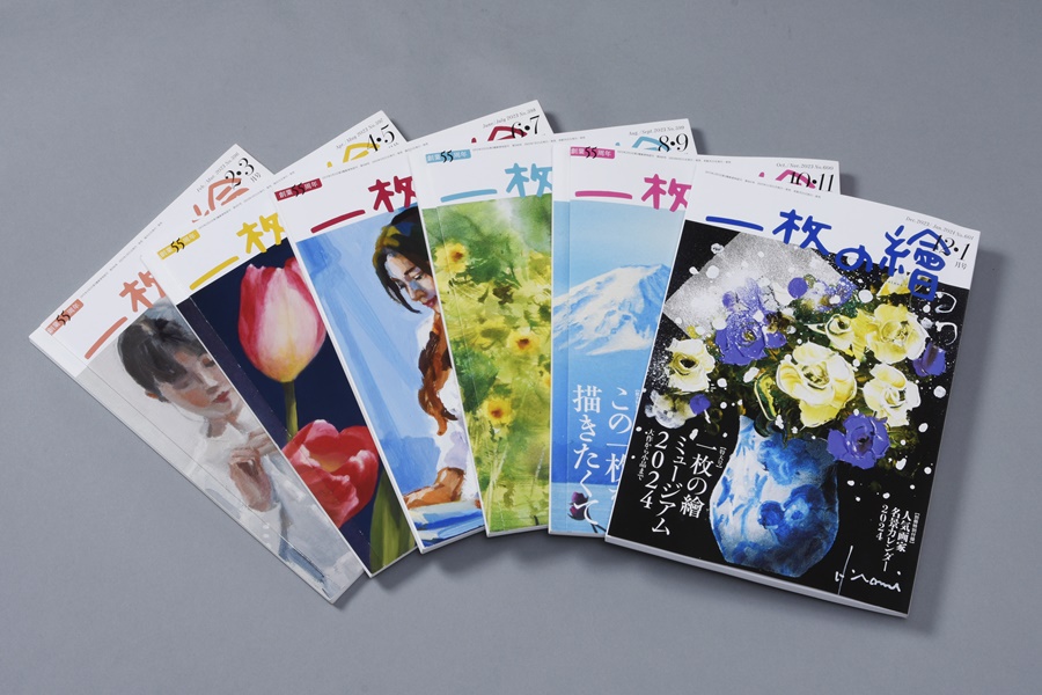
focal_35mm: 72
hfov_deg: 28.1
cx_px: 521
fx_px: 2084
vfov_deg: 18.9
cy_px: 348
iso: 100
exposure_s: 1/160
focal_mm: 48
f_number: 16
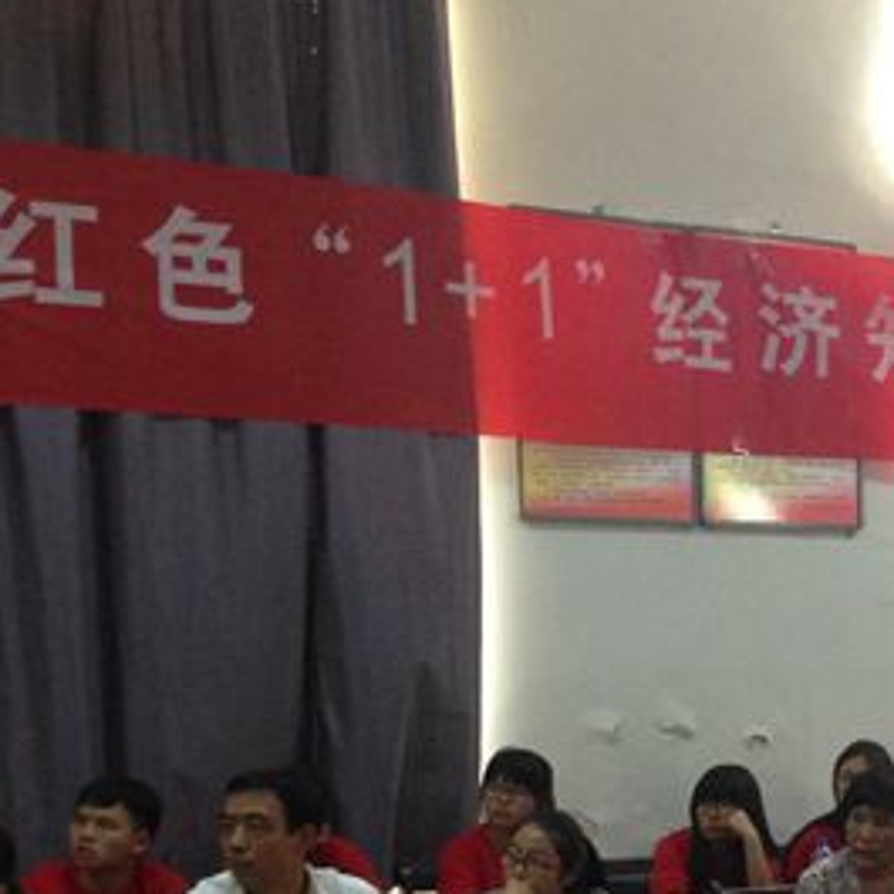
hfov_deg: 18.8
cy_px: 864
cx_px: 1046
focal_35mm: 88
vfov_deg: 19.2
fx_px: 2571
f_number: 2.4
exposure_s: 1/20
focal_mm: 4.12
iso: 200
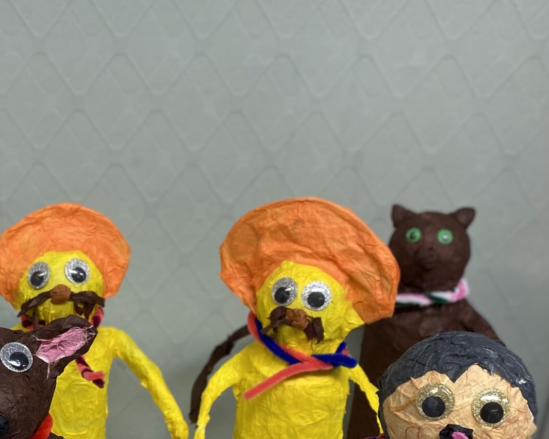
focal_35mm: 61
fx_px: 991
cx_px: 35
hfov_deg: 29.4
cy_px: 421
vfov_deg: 24.1
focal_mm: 4.25
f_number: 1.8
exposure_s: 1/100
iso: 80
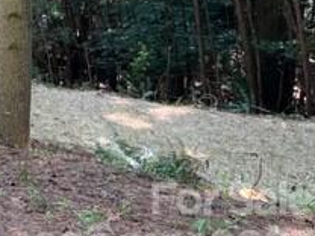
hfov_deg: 20.6
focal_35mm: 80
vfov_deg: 17.3
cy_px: -70
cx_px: -165
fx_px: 728
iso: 64
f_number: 1.6
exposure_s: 1/122
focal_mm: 5.1
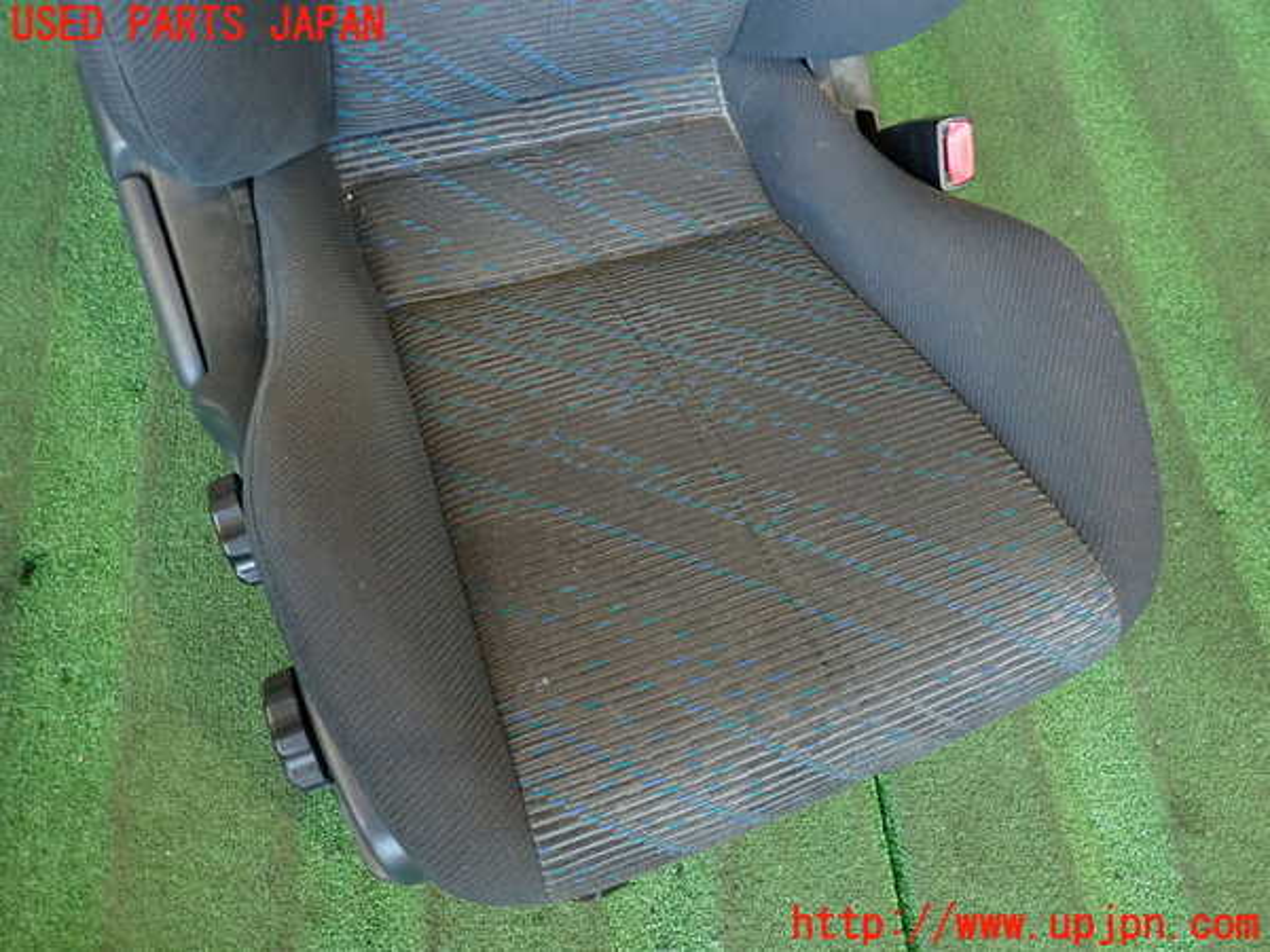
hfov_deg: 69.4
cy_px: 476
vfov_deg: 54.9
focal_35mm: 25
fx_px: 917
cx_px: 635
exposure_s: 1/30
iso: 250
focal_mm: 4.5
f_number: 2
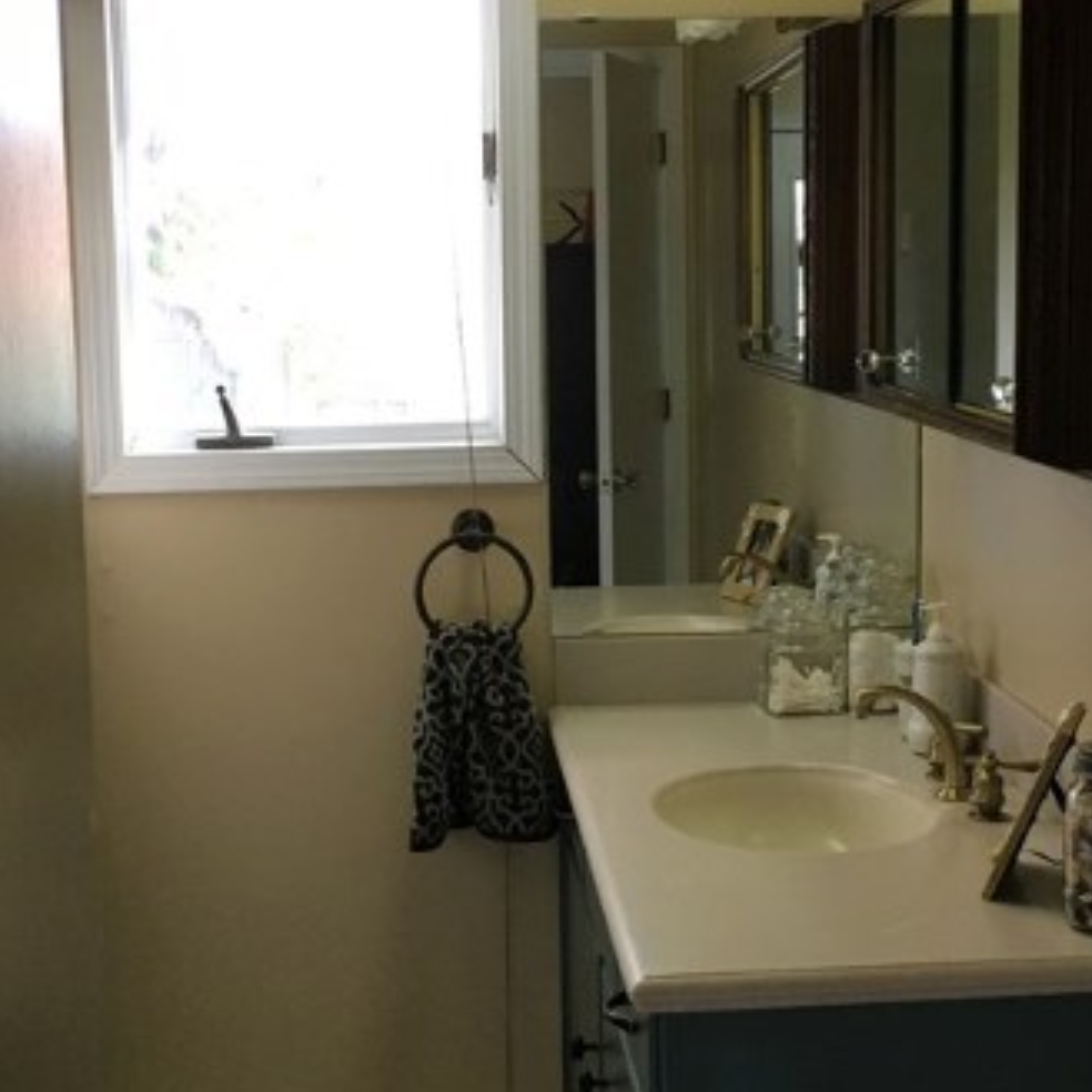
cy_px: 586
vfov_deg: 28.6
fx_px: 2141
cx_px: 583
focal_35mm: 60
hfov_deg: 28.6
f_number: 2.2
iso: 40
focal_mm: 4.15
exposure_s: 1/30
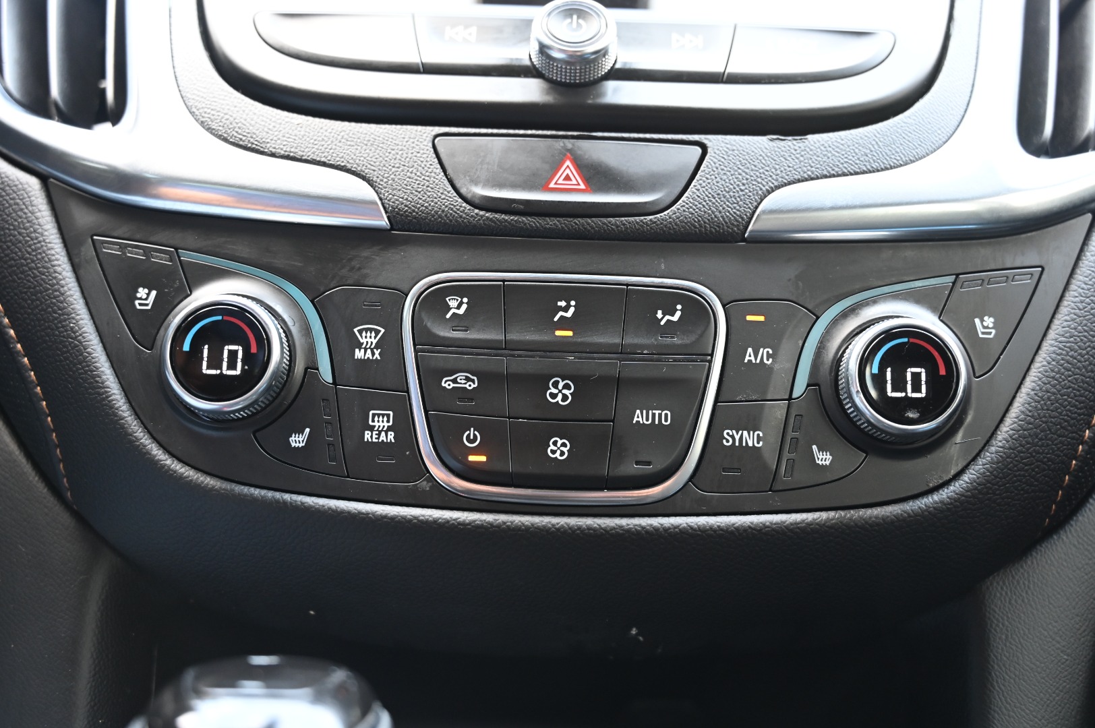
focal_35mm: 44
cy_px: 364
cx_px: 548
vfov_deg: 30.5
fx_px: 1337
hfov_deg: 44.5
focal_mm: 44
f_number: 4
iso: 1800
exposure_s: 1/125
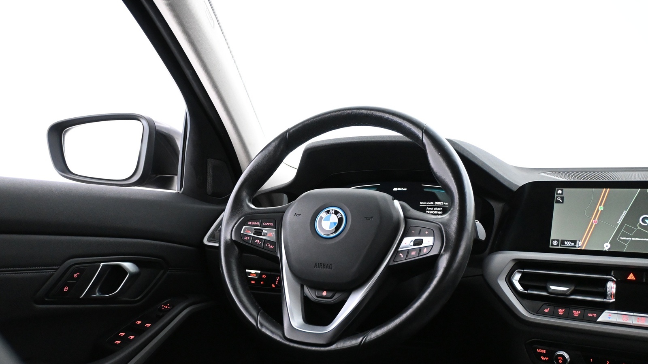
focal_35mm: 35
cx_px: 322
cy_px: 212
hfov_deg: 56.6
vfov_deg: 33.6
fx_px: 601
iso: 5600
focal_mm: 22
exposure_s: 1/40
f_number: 4
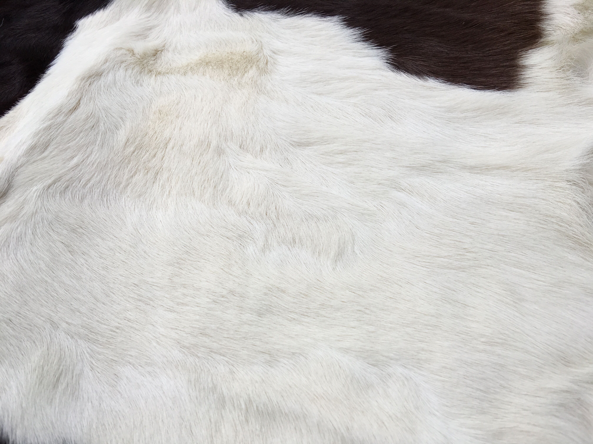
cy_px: 222
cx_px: 296
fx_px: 497
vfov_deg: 48.2
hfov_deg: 61.7
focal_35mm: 29
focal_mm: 4.15
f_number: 2.2
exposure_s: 1/187
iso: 25
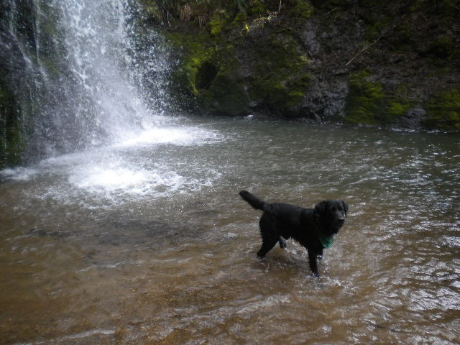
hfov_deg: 52.6
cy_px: 172
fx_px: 465
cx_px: 230
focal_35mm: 35
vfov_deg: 40.7
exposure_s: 1/442
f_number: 3.1
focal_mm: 6.3
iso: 290
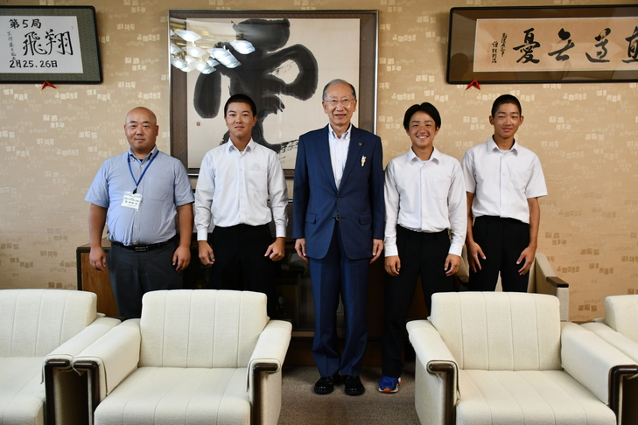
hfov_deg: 53.1
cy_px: 212
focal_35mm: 36
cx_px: 319
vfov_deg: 36.9
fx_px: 638
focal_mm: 24
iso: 1250
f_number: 3.8
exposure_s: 1/125
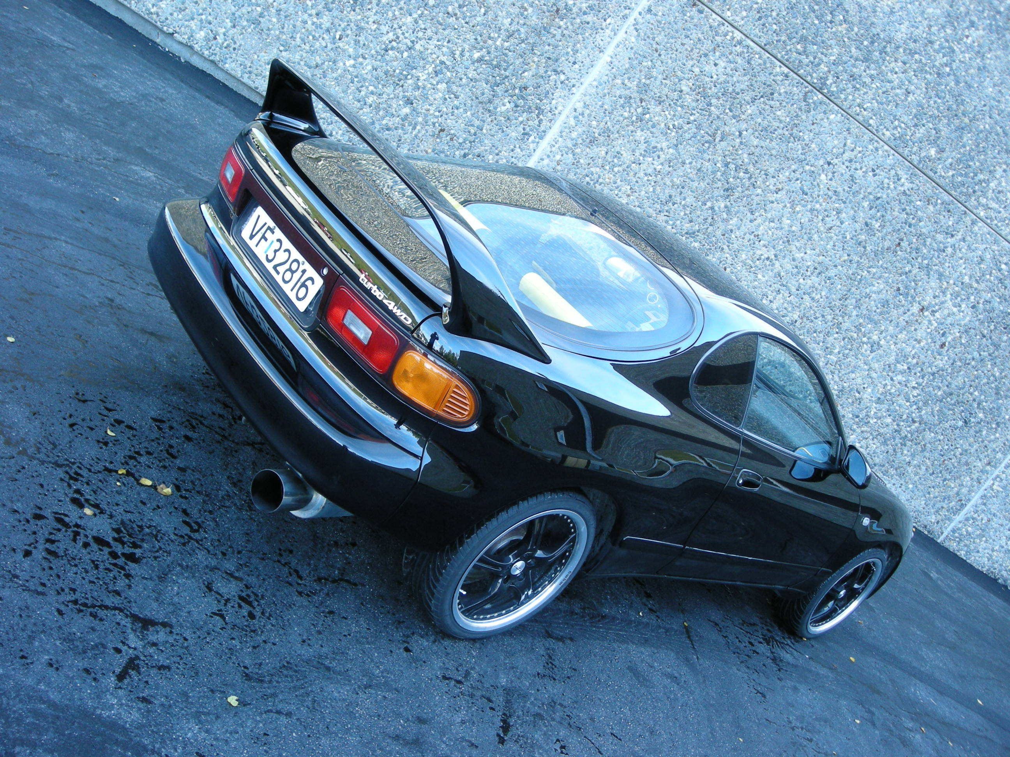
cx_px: 505
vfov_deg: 40.7
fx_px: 1021
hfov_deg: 52.6
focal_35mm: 35
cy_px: 378
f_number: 2.8
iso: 102
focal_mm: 5.7
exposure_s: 1/60
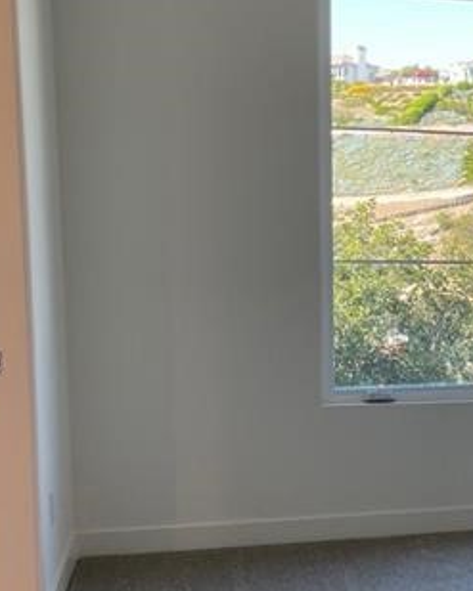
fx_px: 1103
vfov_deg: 29.9
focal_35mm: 63
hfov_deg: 22.7
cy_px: 363
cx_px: 529
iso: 40
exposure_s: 1/120
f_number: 1.6
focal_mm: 5.1
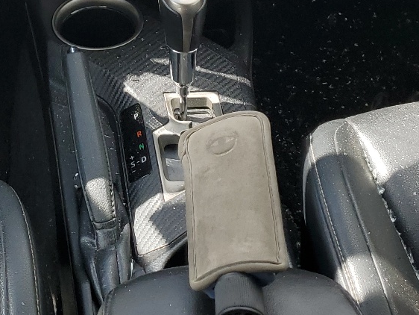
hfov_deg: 25.0
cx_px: -4
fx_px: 896
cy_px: -99
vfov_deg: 18.5
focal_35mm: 74
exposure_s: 1/526
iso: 50
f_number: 1.5
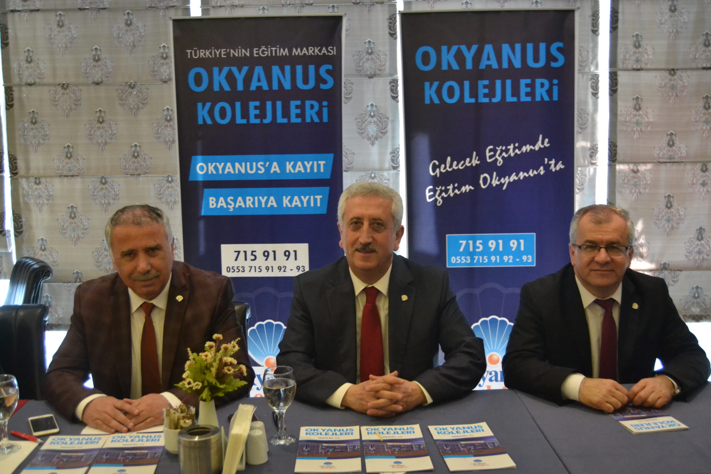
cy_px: 237
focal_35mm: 39
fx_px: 770
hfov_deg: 49.6
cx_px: 356
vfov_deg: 34.2
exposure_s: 1/100
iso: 3200
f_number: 4
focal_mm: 26
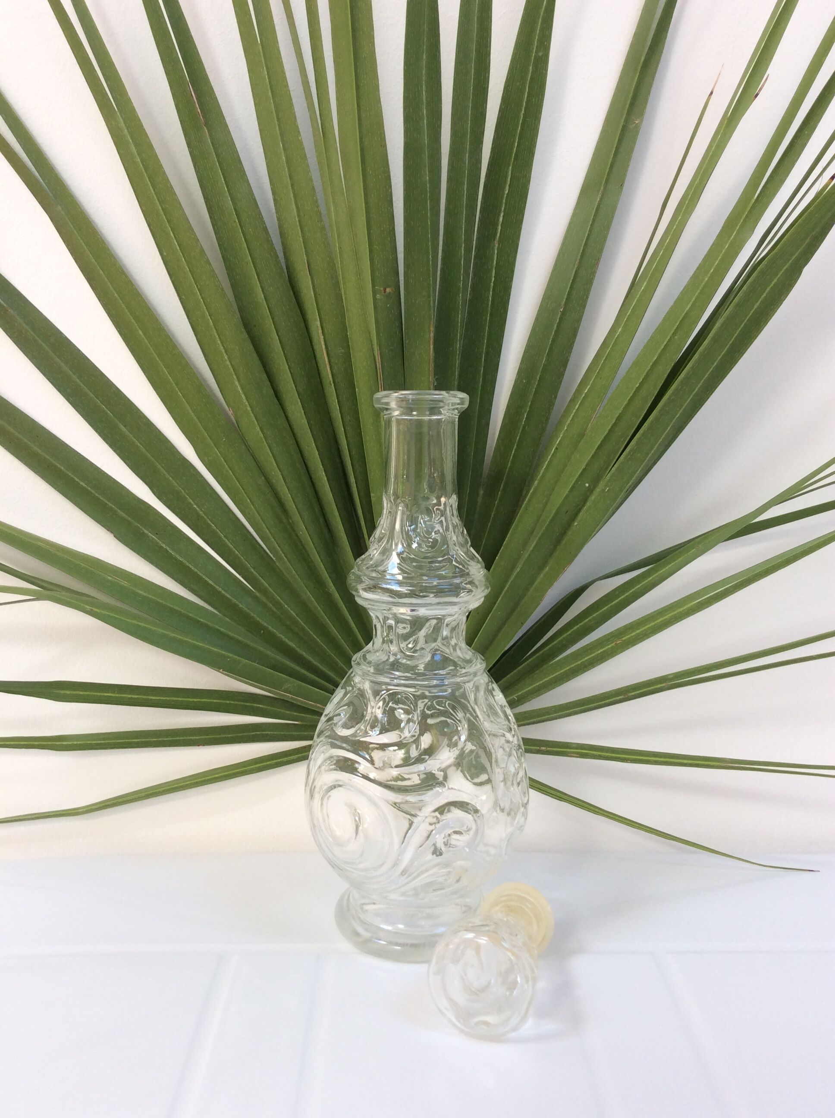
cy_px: 559
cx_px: 418
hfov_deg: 44.1
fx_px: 1032
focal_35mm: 32
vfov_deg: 56.9
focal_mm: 3.3
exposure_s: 1/25
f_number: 2.4
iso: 32
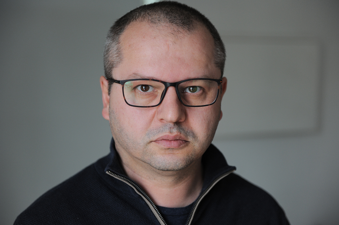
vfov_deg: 20.6
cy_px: 112
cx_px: 170
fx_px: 621
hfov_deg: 30.5
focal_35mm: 66
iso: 800
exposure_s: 1/400
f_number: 3.2
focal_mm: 66
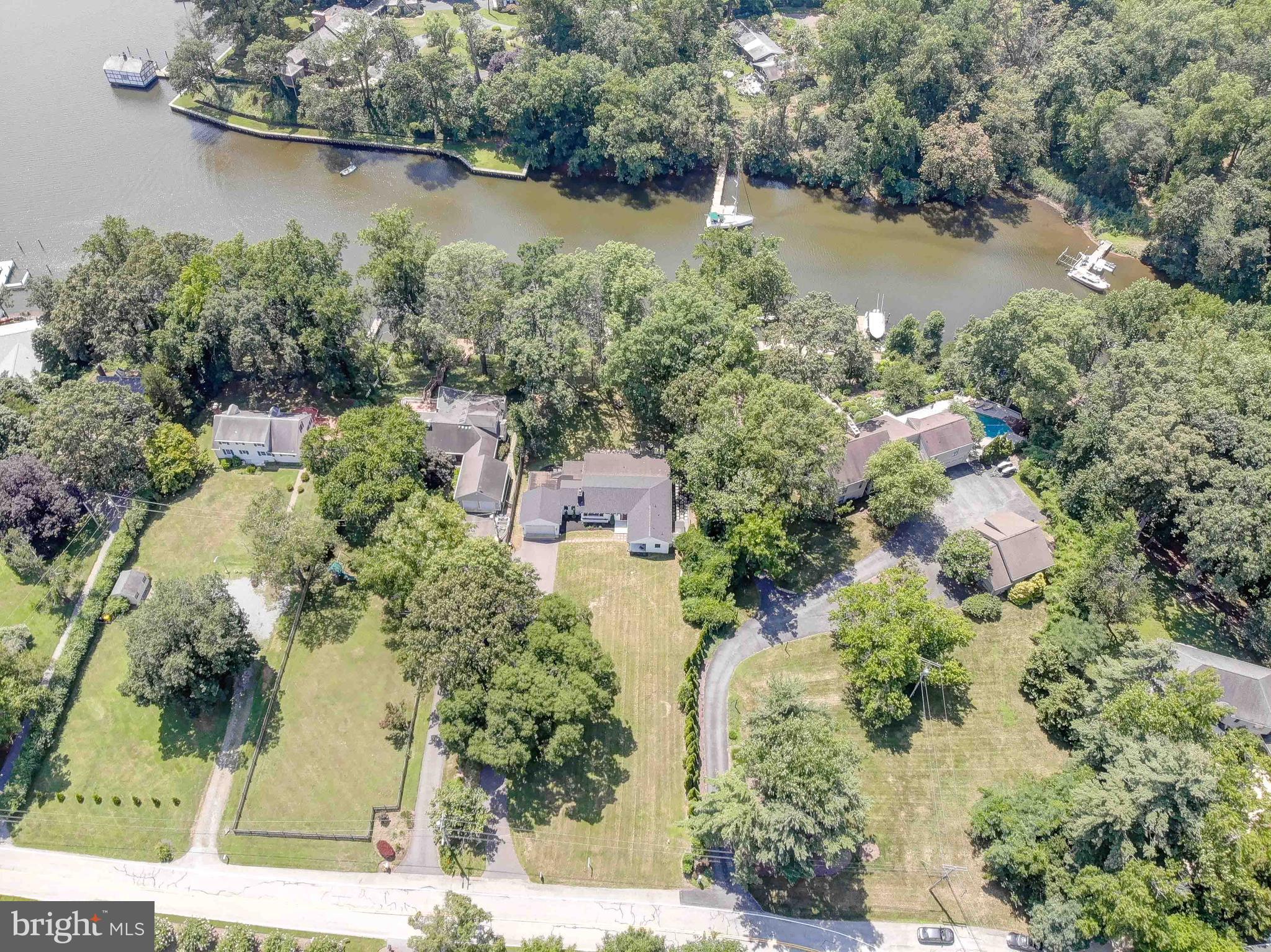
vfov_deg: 56.8
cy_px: 476
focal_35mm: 24
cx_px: 636
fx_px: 881
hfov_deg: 71.6
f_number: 2.8
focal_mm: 4.5
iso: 100
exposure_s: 1/378
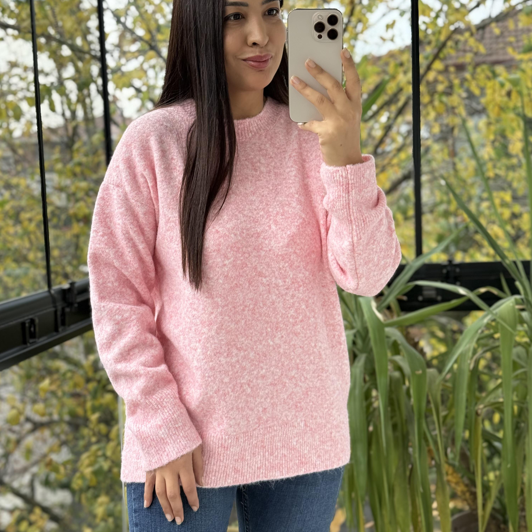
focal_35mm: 57
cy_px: 260
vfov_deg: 30.0
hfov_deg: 30.0
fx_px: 991
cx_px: 265
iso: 125
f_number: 1.78
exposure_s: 1/242
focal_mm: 6.76
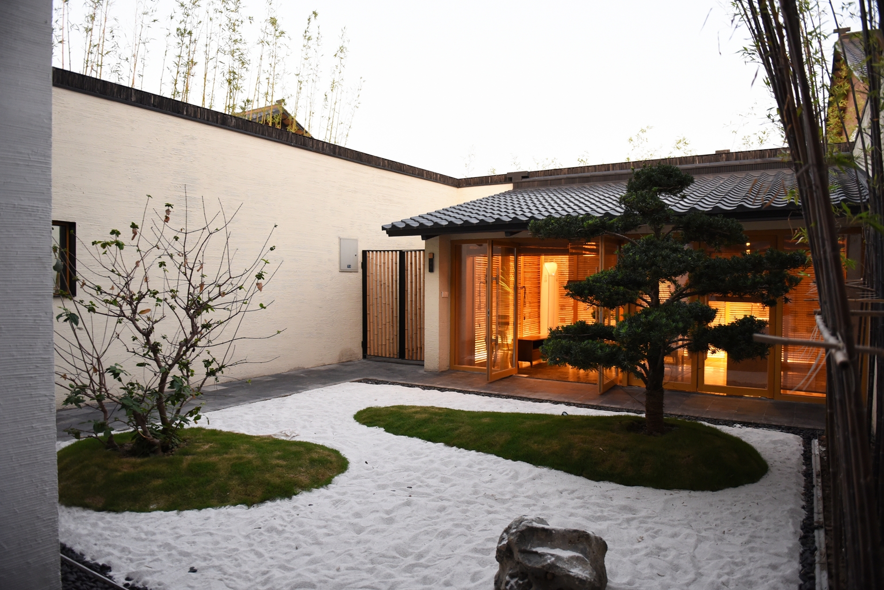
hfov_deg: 73.7
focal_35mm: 24
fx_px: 590
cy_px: 295
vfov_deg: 53.2
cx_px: 442
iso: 1600
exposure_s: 1/25
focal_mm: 24
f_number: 2.8
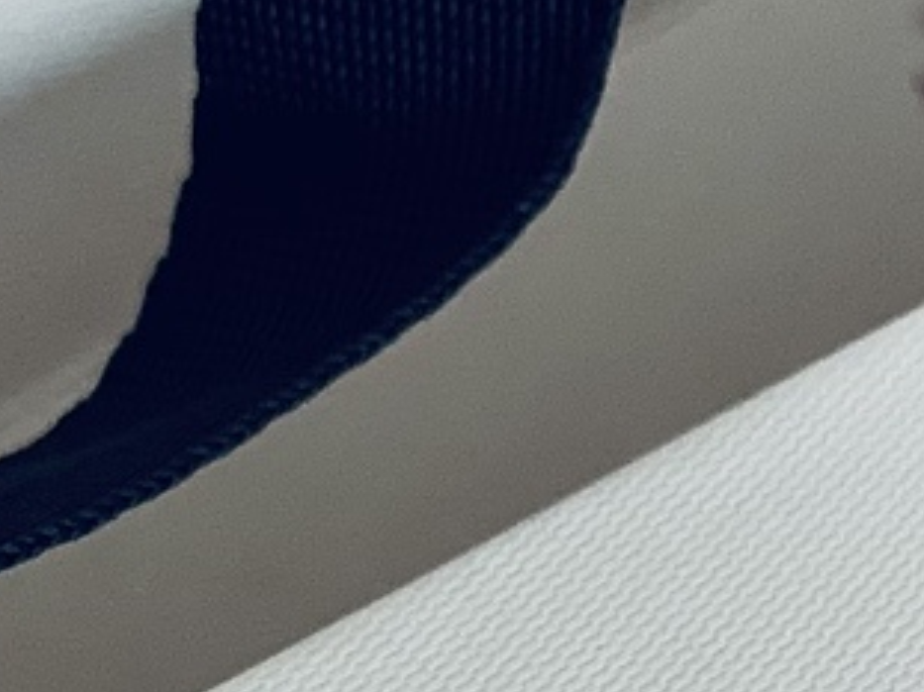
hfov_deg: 9.0
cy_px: 995
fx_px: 5710
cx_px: 1477
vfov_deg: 6.8
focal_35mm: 214
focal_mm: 6
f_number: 2
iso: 250
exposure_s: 1/40
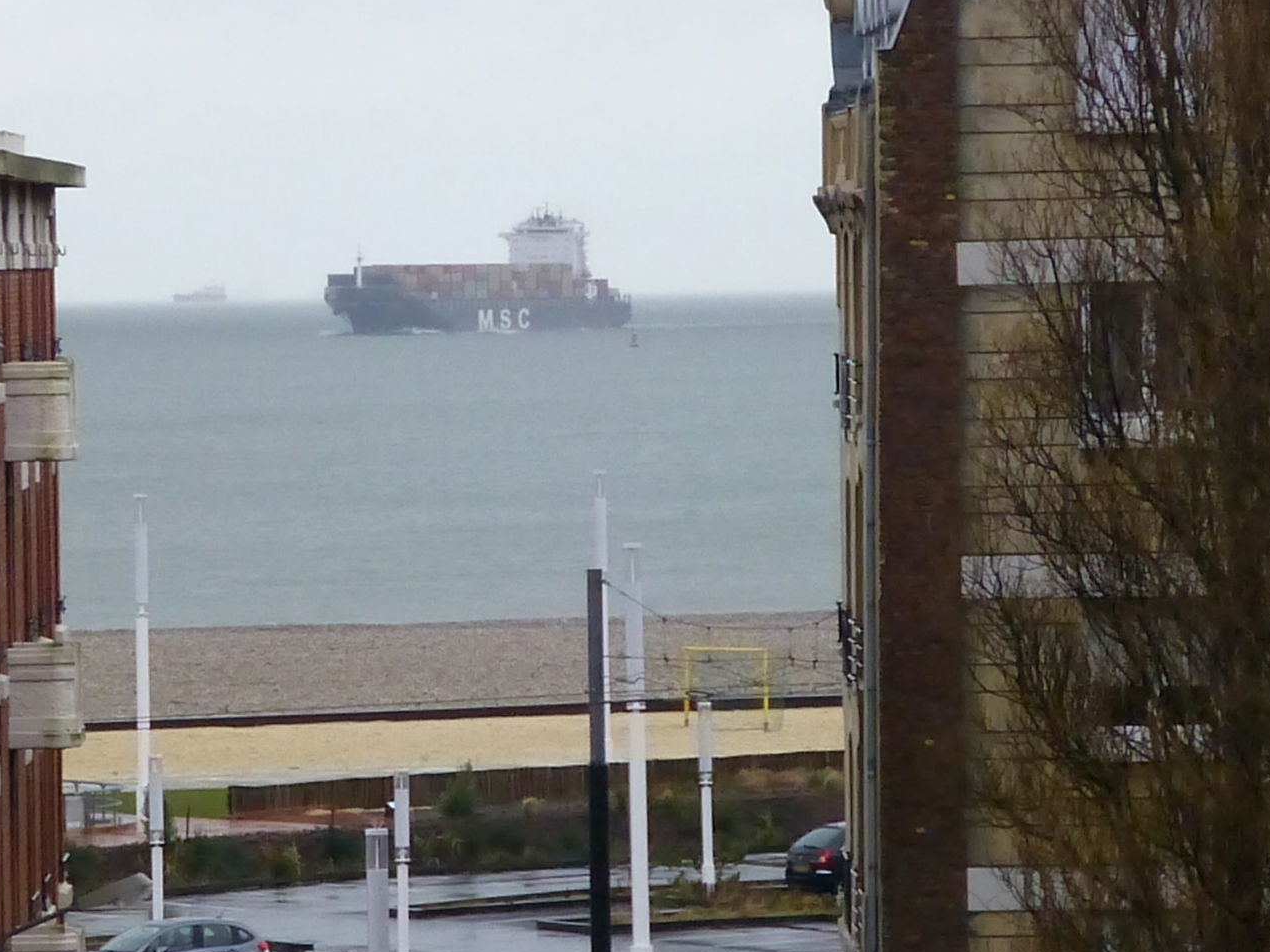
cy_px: 581
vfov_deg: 4.7
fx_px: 11555
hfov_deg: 6.3
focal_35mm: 315
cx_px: 581
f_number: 5.9
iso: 1600
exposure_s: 1/400
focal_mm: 45
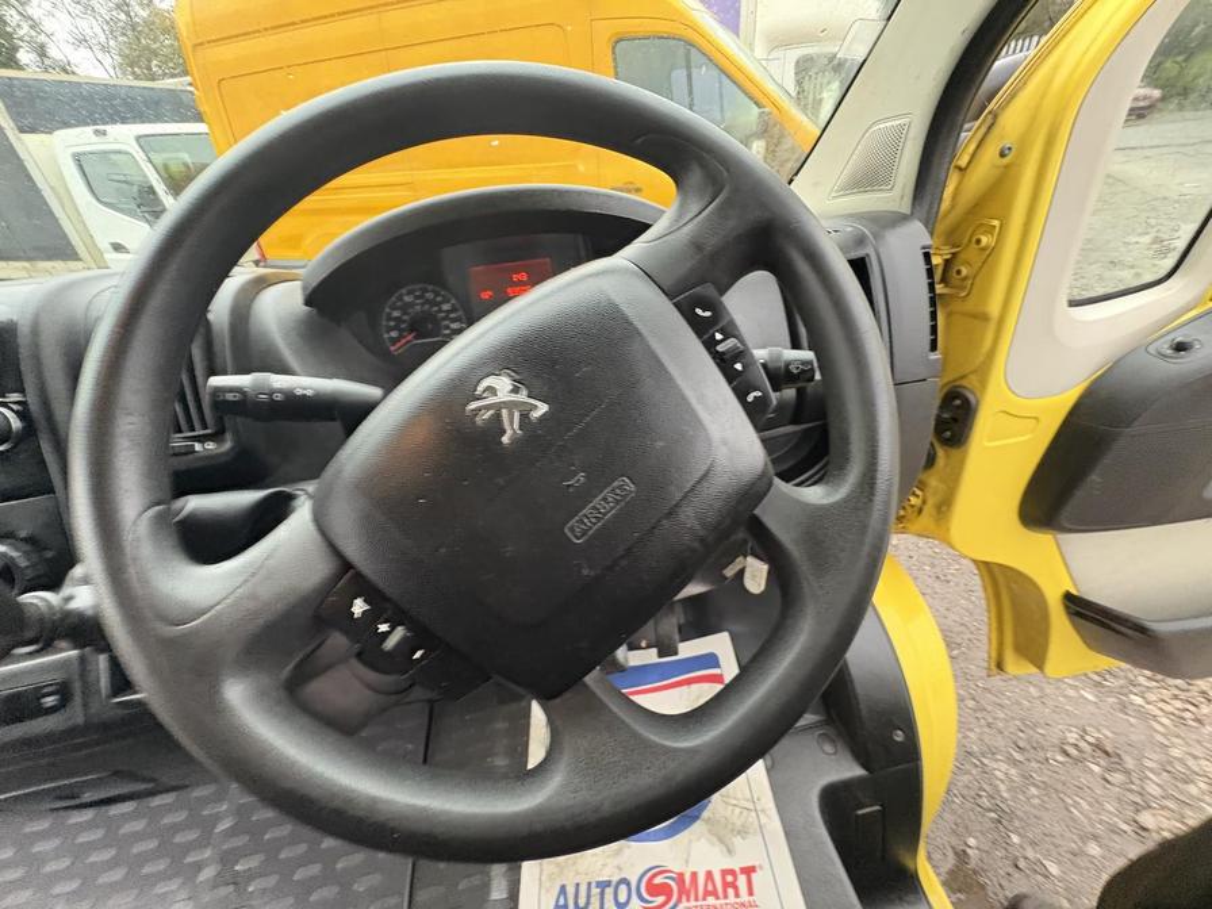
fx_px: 490
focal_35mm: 14
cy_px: 454
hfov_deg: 102.1
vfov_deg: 85.7
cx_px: 606
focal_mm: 2.22
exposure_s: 1/49
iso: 800
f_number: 2.2
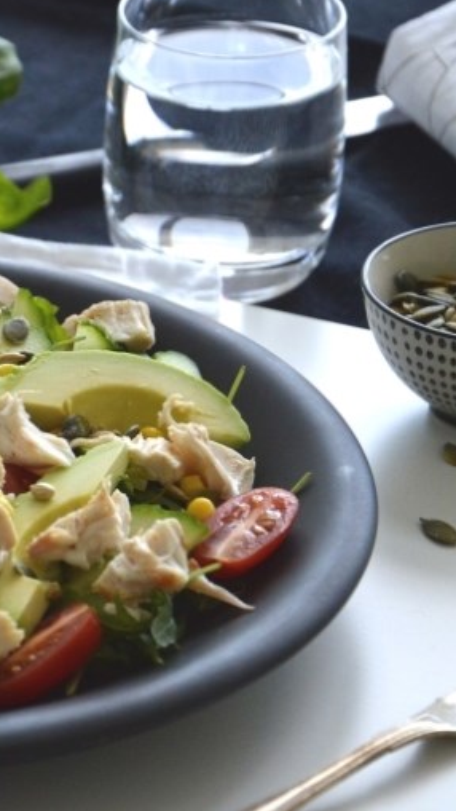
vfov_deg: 11.2
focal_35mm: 193
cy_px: 429
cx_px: -5
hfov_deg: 6.3
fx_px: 4146
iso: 1250
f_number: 5.3
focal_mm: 70
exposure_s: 1/125
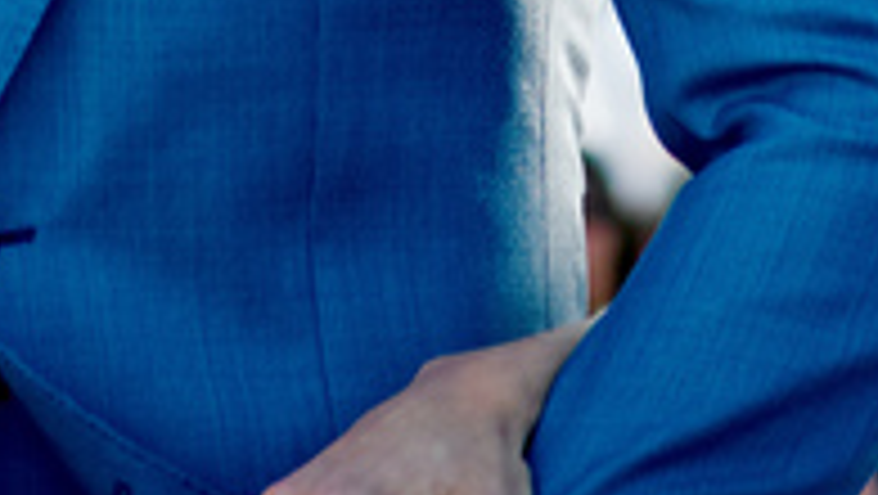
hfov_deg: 3.9
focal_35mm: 547
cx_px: 45
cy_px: -1217
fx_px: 12743
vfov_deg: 2.2
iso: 100
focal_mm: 85
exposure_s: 1/400
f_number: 2.8
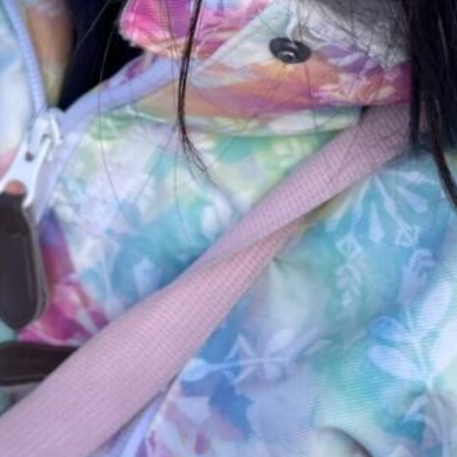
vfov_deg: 22.3
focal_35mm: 77
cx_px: 142
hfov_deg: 22.4
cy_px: 332
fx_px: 1150
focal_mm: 3.99
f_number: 1.8
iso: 20
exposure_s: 1/412
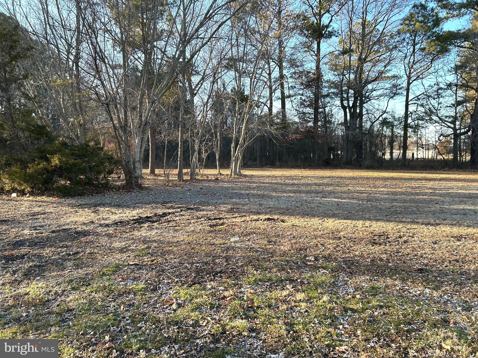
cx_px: 239
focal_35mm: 26
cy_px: 179
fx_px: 359
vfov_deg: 53.1
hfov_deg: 67.3
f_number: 1.5
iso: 50
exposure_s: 1/499
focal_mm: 5.7
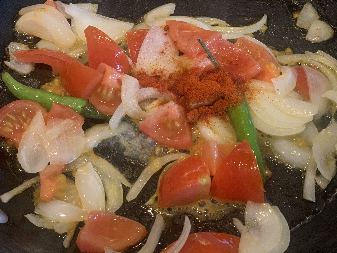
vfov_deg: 27.5
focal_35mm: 53
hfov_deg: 36.2
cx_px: 169
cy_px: 124
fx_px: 516
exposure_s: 1/50
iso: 320
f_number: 2.4
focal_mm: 6
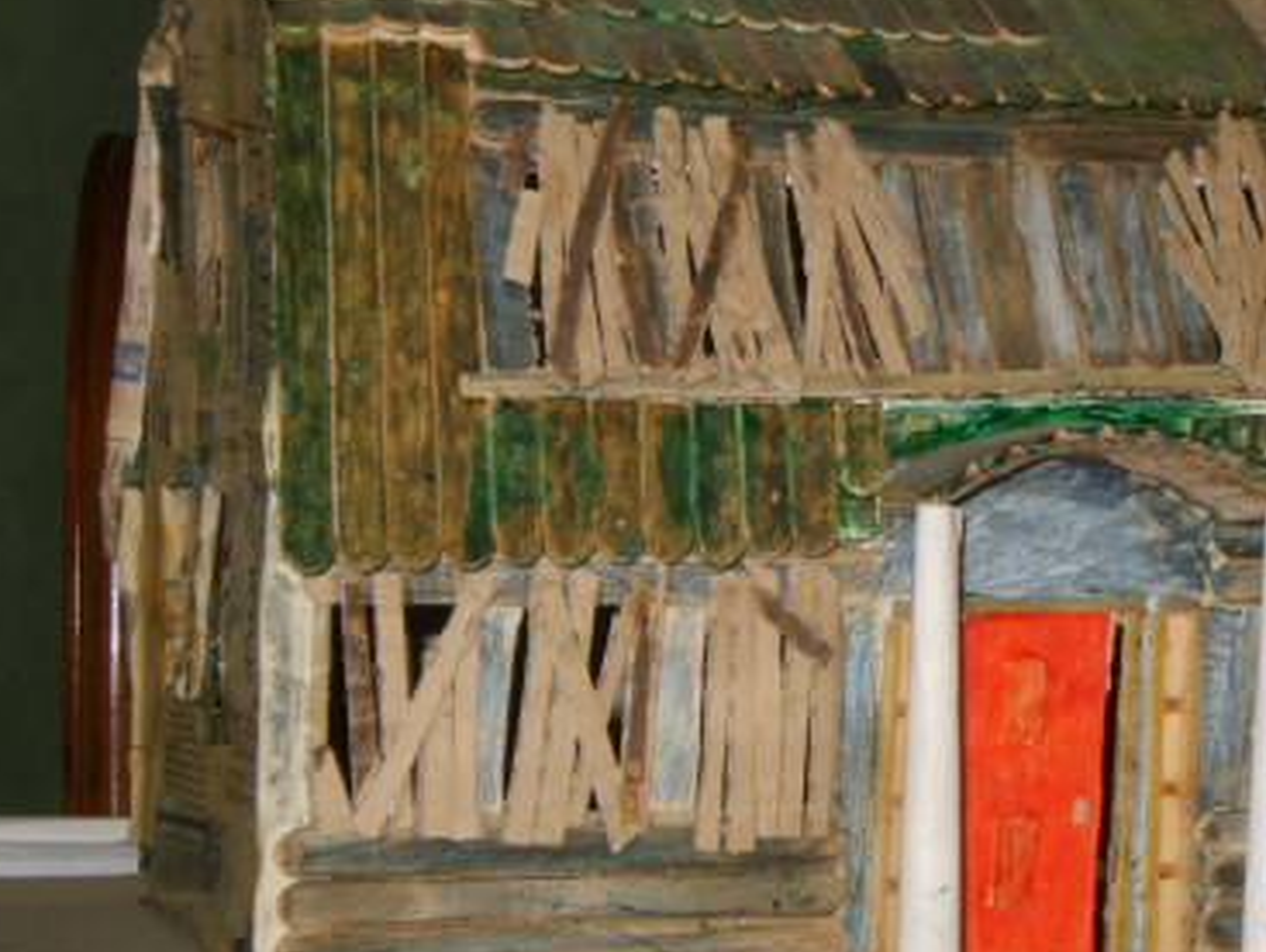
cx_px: 883
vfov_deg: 13.7
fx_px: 3954
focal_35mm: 108
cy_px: 414
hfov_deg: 18.1
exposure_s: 1/45
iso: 100
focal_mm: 13
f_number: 3.8
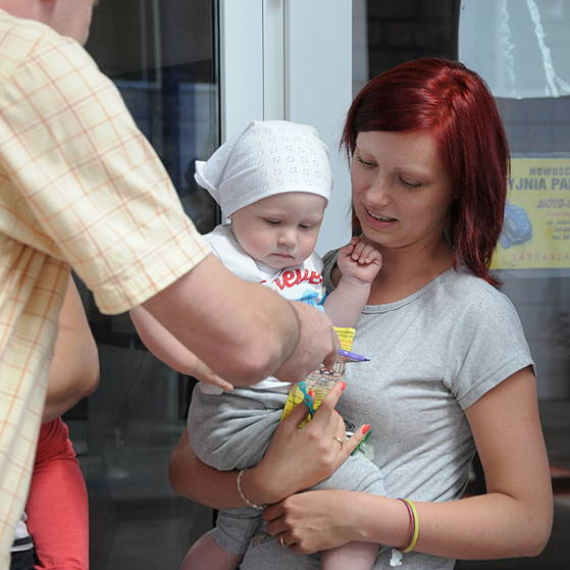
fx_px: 2236
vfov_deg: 14.5
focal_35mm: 120
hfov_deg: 14.5
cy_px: 283
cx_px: 352
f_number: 5.6
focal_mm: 62
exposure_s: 1/160
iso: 800
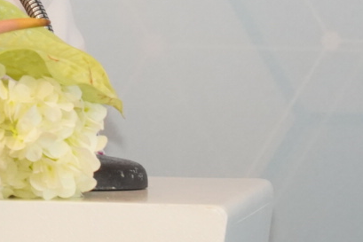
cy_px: -166
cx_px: -267
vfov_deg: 2.0
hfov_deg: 3.0
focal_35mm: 692
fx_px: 6980
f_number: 8
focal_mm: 175
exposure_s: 1/125
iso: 8000
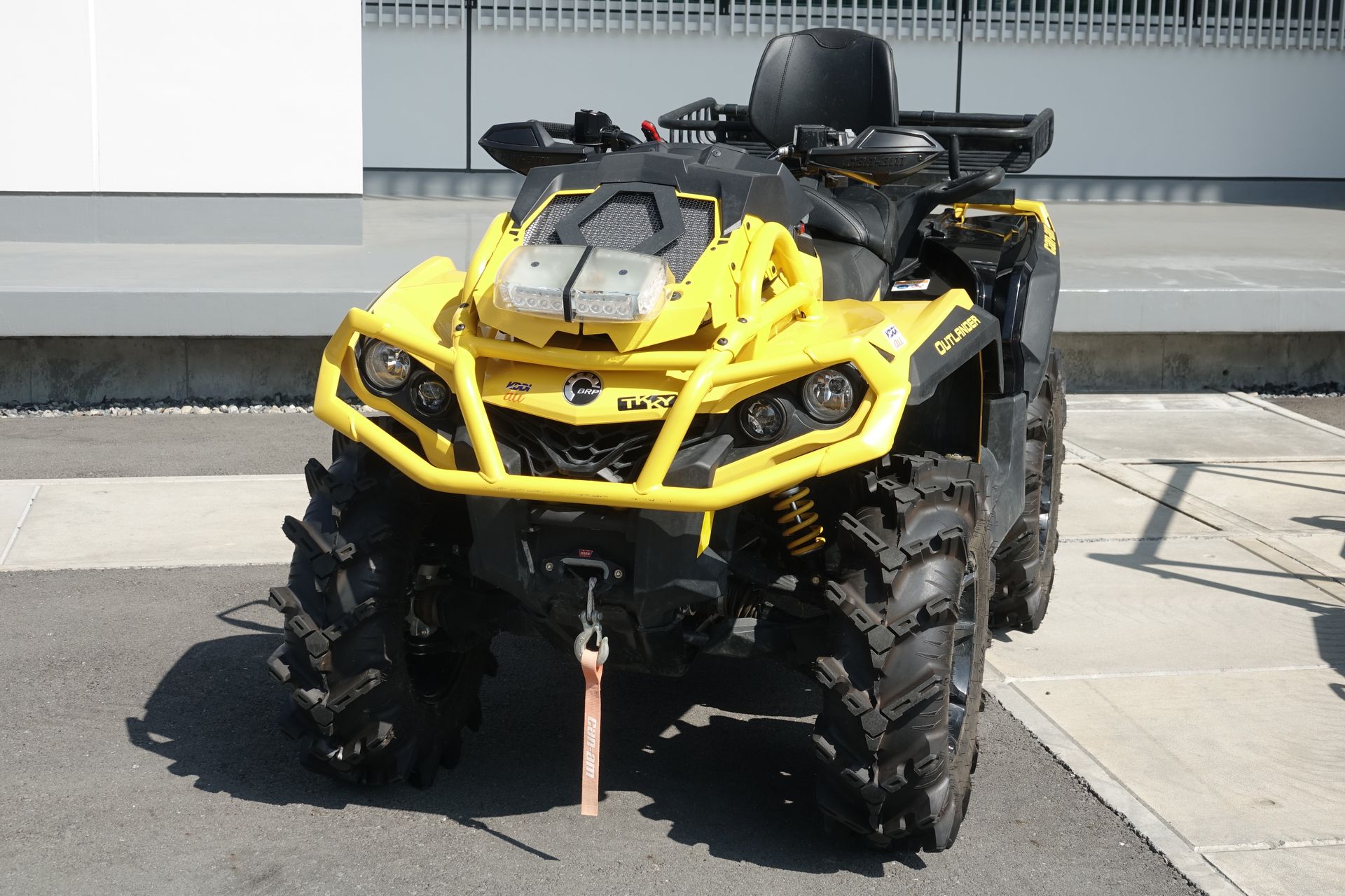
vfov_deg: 25.1
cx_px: 672
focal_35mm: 54
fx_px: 2017
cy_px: 448
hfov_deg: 36.9
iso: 100
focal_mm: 19.68
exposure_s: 1/500
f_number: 4
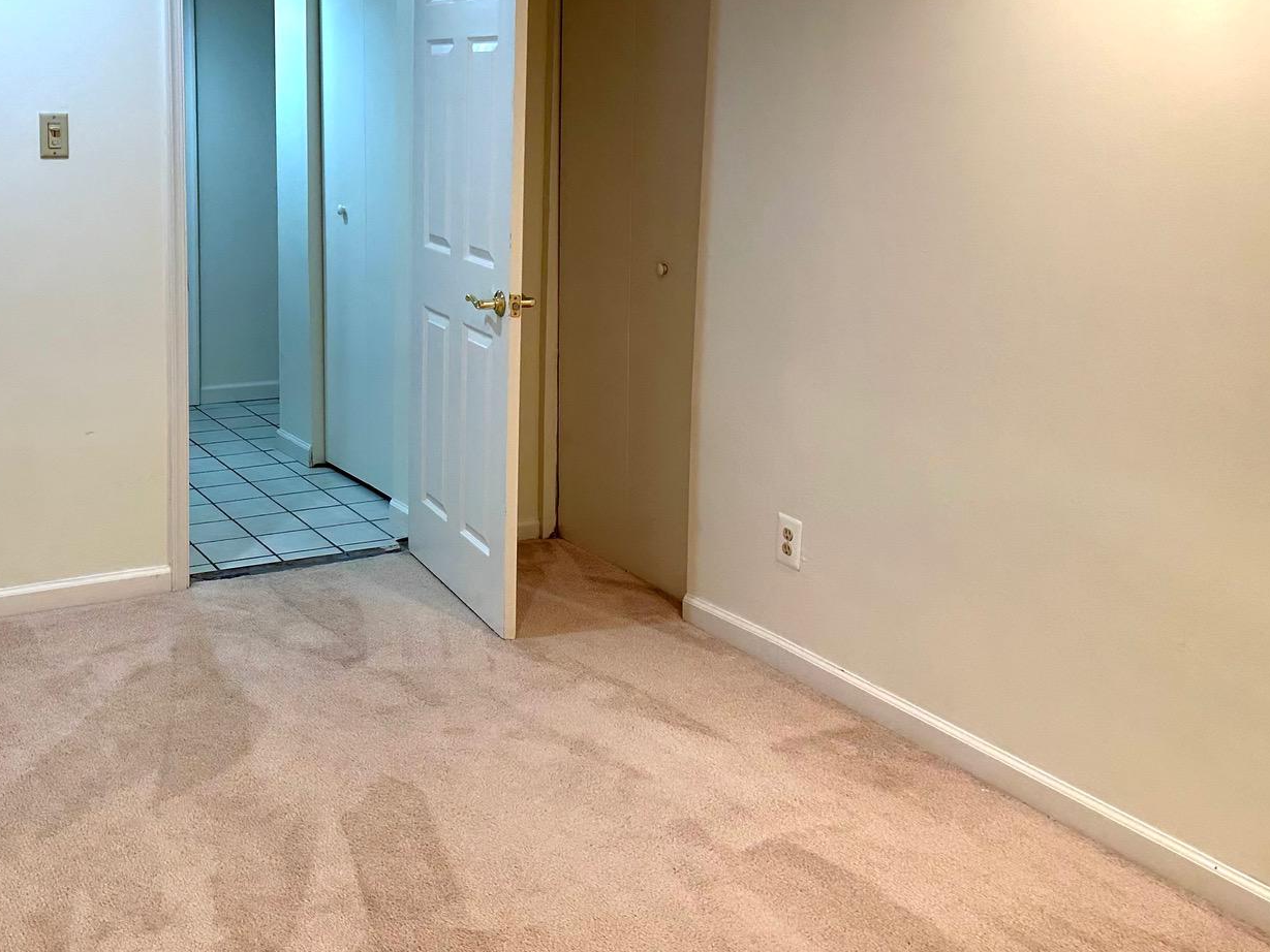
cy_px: 291
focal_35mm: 40
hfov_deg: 45.8
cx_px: 383
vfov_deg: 35.5
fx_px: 1468
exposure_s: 1/120
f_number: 1.78
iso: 160
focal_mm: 6.86
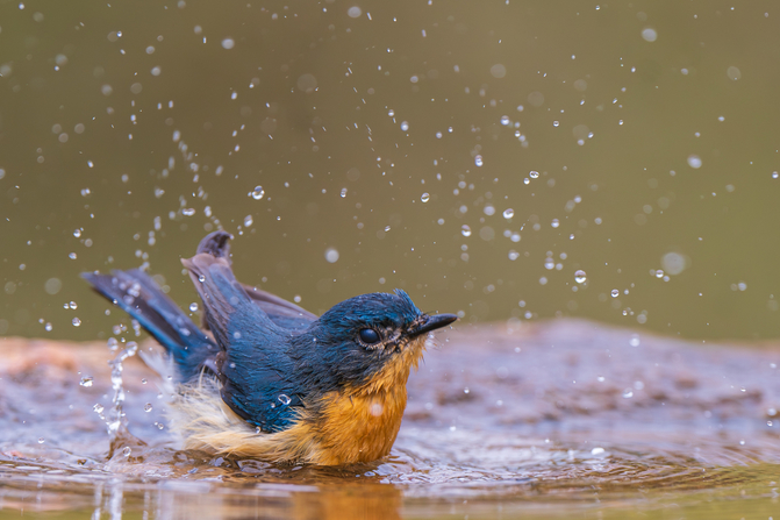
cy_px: 412
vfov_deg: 1.3
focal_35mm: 1019
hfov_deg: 2.0
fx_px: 22072
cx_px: 331
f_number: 4
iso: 1000
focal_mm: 600
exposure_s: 1/2000
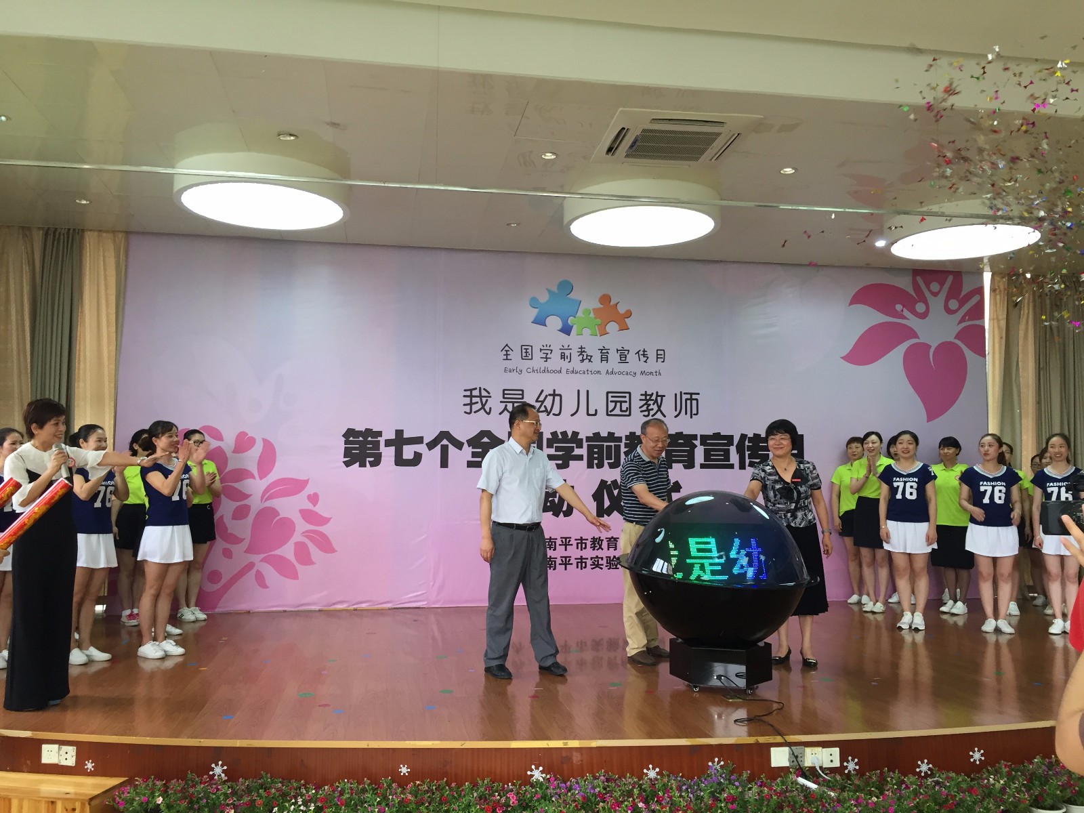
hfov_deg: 61.7
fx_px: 908
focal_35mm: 29
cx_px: 542
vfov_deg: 48.2
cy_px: 406
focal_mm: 4.15
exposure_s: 1/33
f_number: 2.2
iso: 50
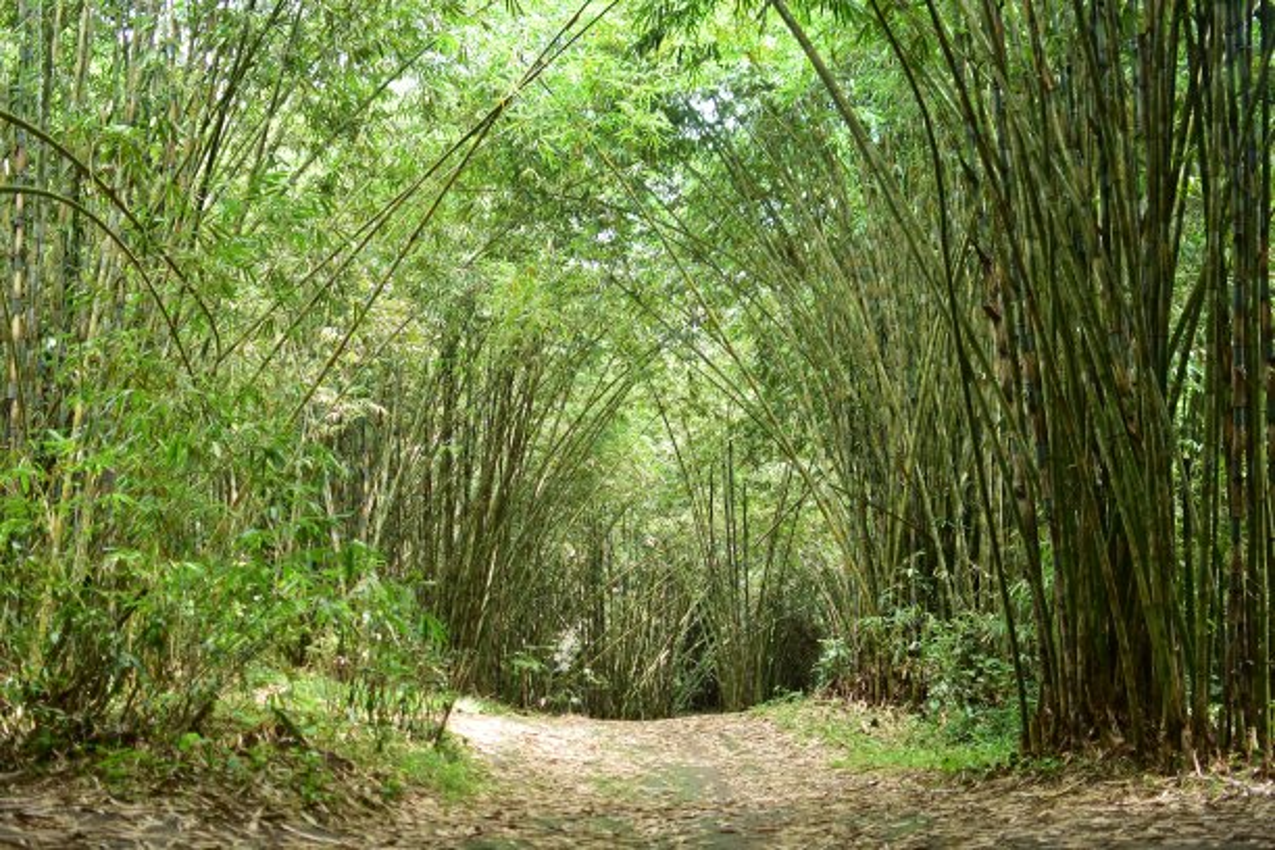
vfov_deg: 25.8
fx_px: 1859
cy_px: 425
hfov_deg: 37.9
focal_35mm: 52
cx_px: 638
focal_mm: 35
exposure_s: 1/100
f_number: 2
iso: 100
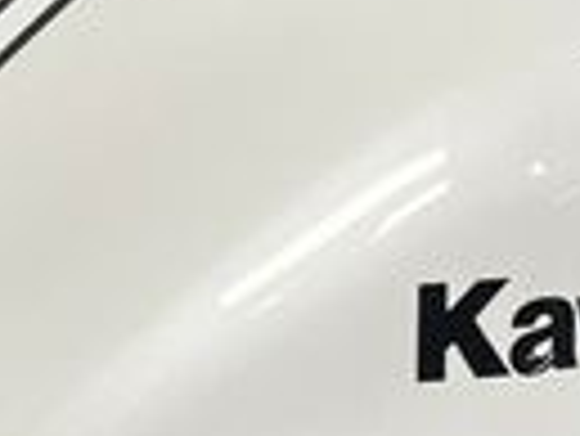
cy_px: 288
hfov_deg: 15.3
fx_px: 2163
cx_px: 355
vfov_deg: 11.5
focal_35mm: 129
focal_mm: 5.1
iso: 100
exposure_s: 1/100
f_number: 1.6
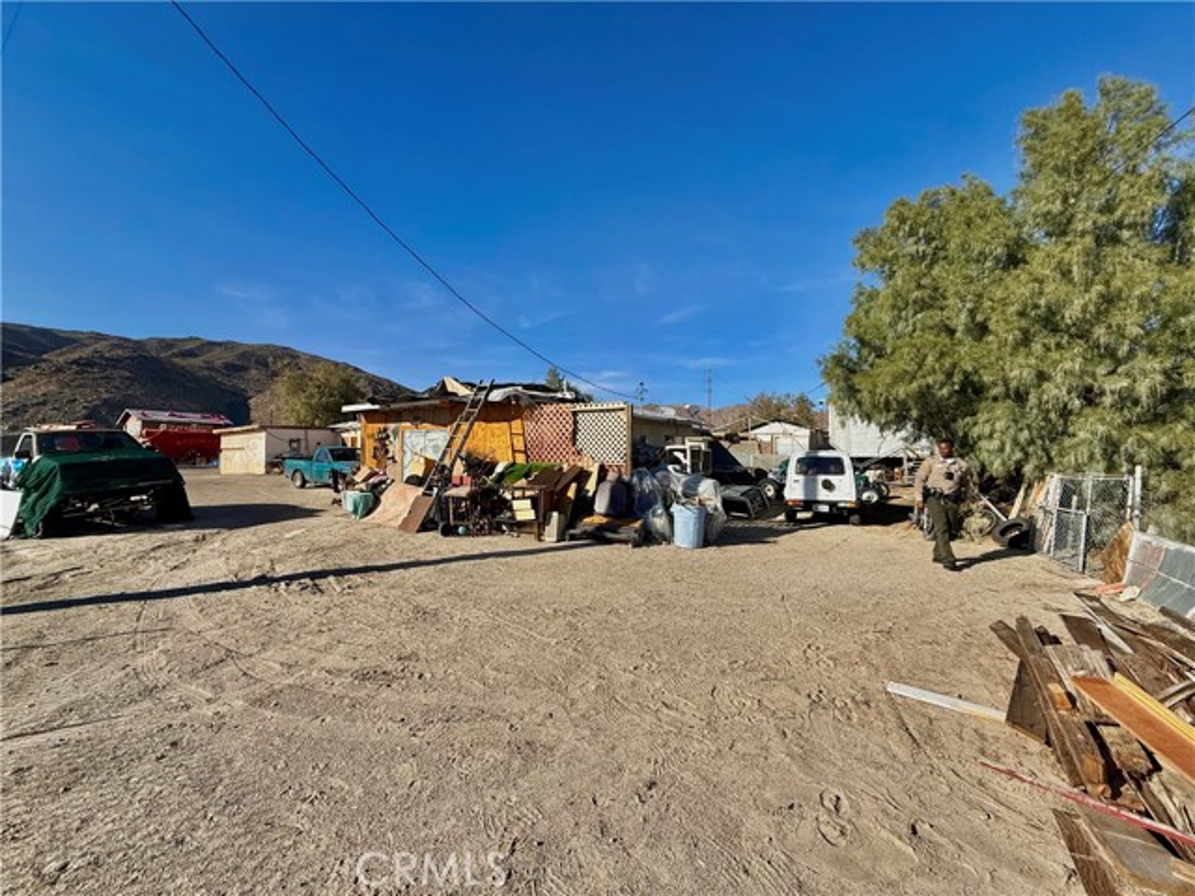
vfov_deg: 85.7
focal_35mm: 14
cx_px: 598
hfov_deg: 102.1
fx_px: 483
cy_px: 448
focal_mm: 2.22
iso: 50
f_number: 2.2
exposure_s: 1/2841
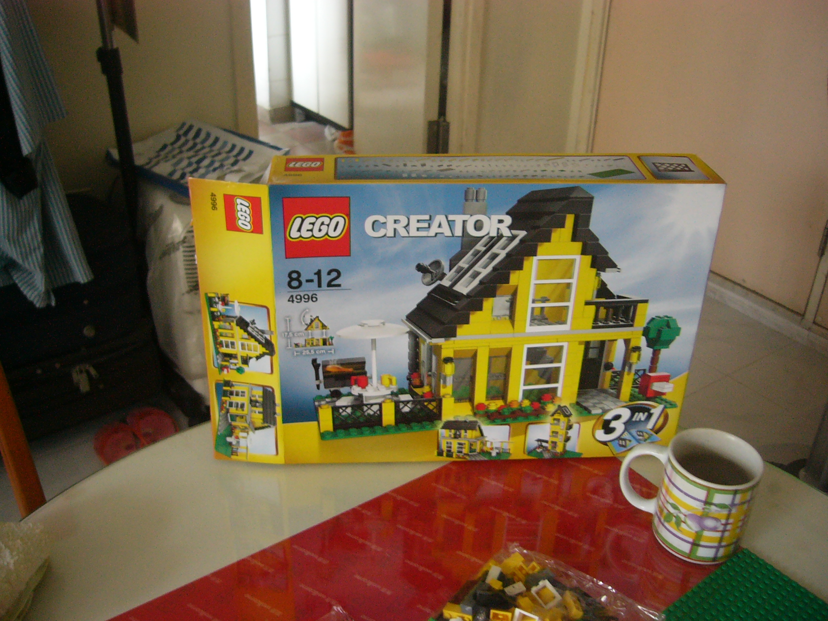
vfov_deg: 40.7
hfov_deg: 52.6
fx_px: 837
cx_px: 414
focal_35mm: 35
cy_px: 310
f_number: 2.8
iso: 200
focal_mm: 5.8
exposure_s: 1/8
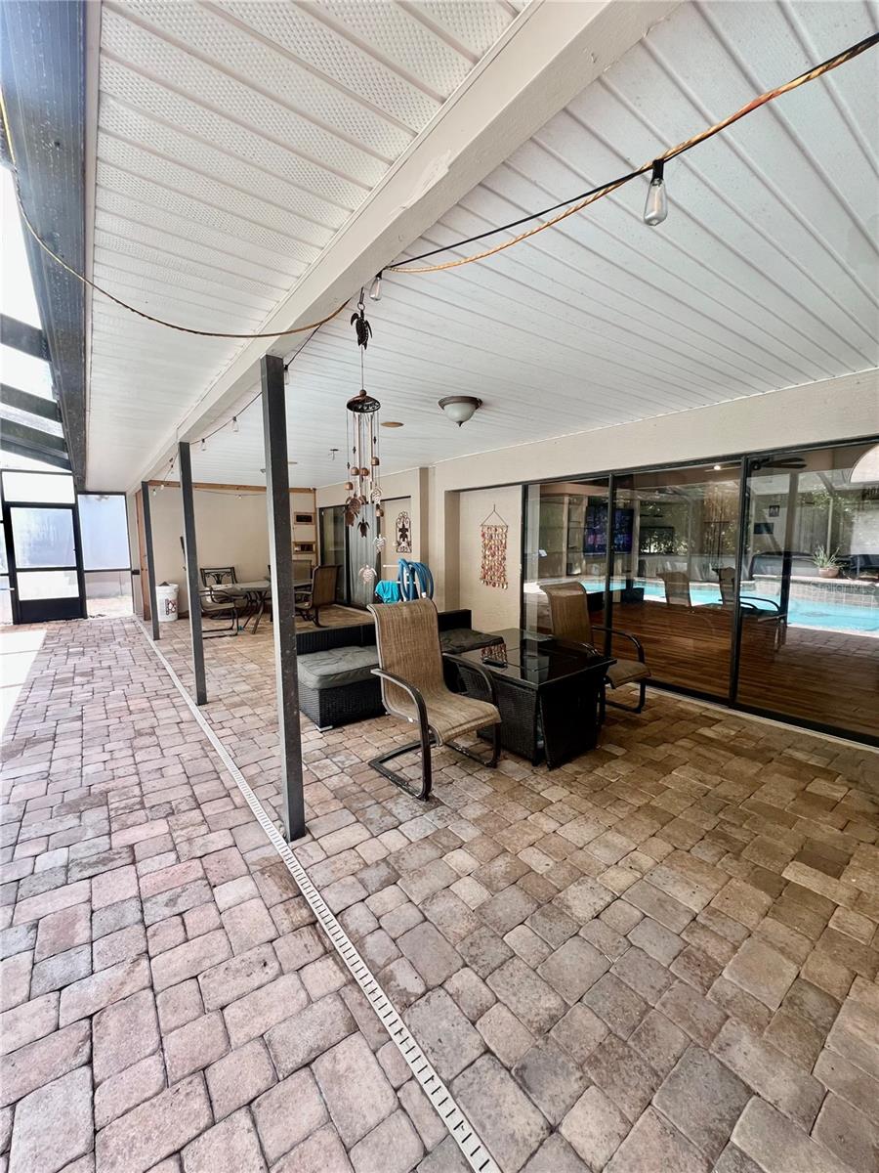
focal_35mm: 13
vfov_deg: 106.2
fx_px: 440
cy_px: 586
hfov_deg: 89.9
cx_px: 440
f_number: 1.8
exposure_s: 1/99
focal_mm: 1.57
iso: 50
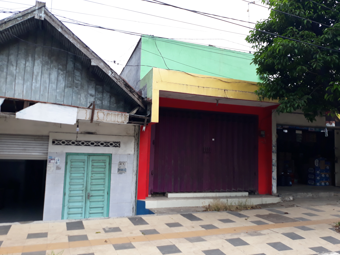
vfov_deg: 51.4
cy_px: 128
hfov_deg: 65.3
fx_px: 265
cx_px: 170
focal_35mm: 27
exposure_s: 1/663
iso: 40
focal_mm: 3.71
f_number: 1.7
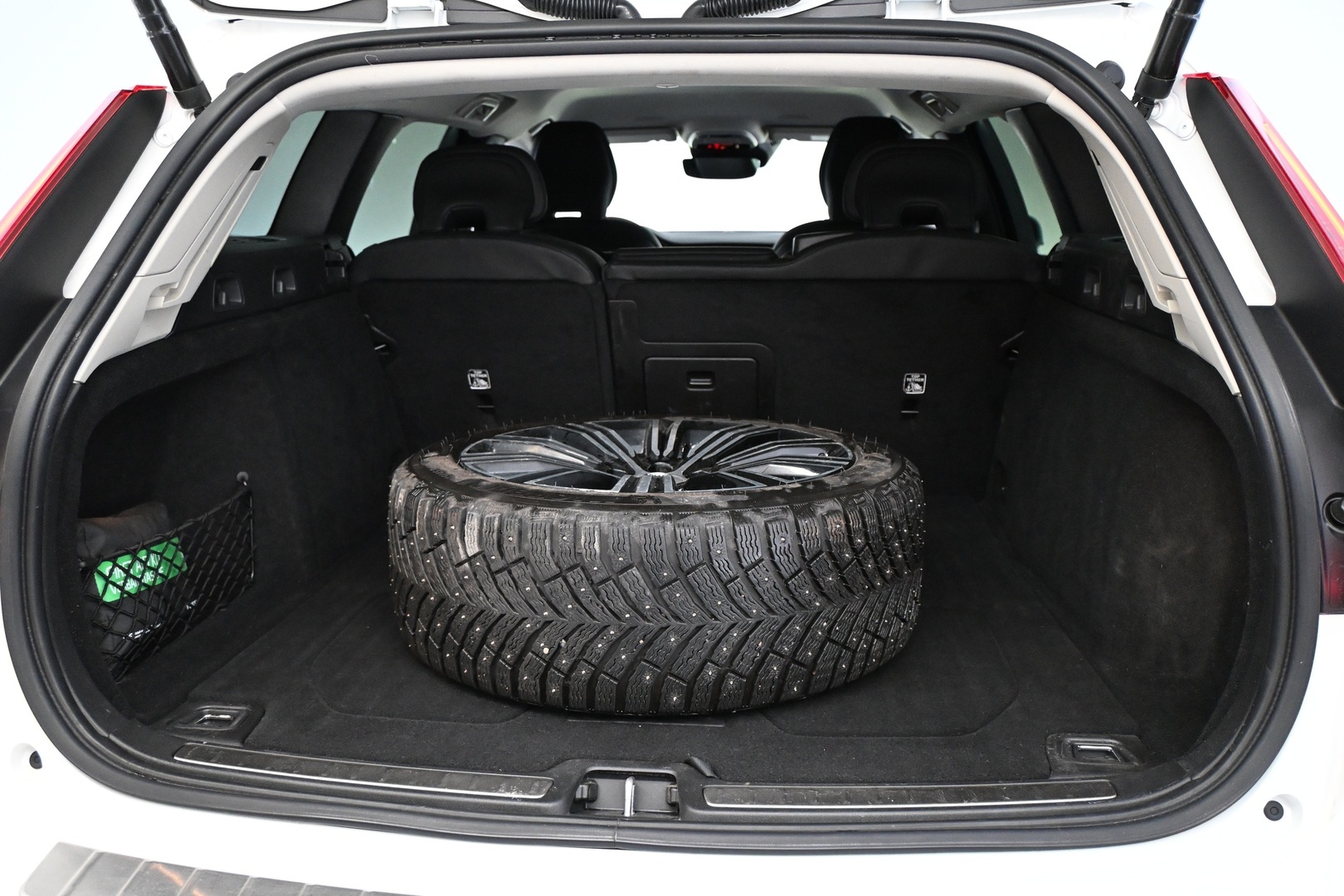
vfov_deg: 44.6
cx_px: 672
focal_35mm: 29
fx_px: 1092
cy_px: 448
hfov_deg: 63.2
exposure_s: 1/60
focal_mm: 19.5
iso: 3600
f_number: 3.8
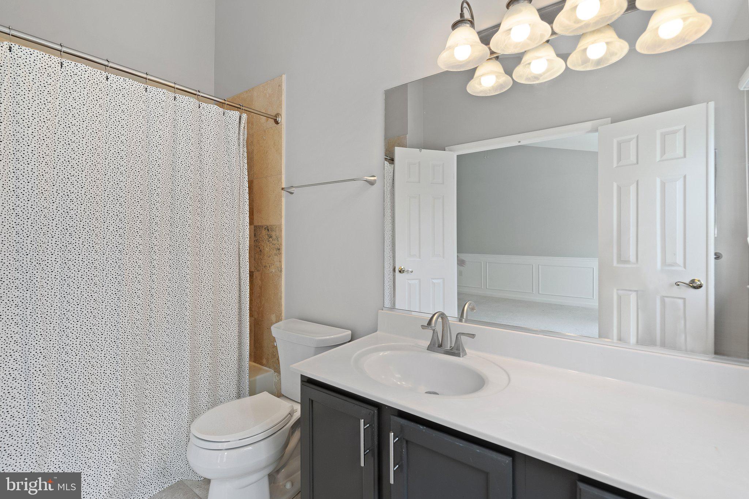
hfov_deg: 96.7
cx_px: 374
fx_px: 333
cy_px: 250
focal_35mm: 16
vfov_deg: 73.7
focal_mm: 16
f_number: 8
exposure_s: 1/6
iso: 640
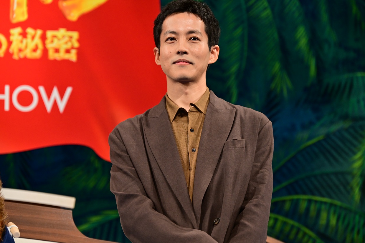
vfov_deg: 9.8
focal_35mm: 140
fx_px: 1419
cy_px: 122
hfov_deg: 14.7
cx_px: 182
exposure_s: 1/200
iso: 1250
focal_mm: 140
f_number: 6.3
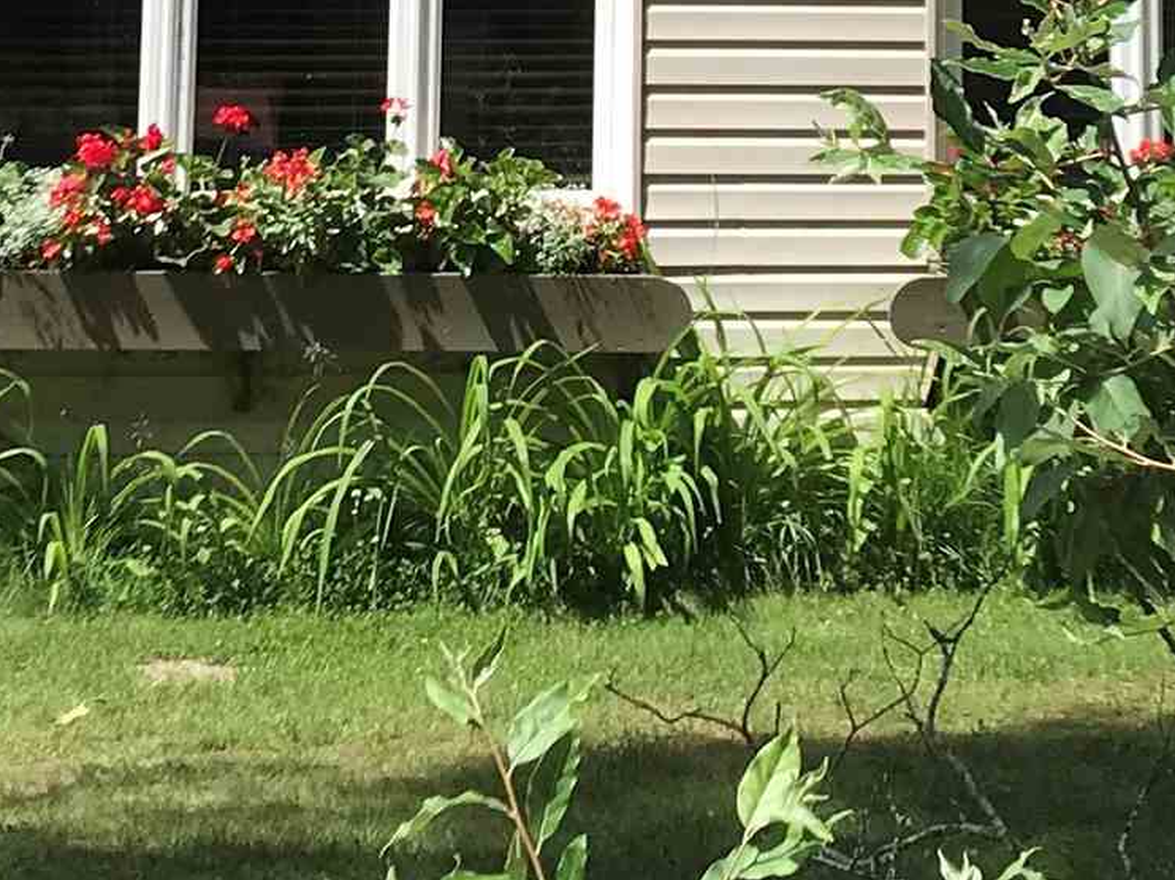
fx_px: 3936
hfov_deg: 16.9
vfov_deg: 12.2
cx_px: 795
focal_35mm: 116
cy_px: -383
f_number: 1.8
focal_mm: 3.99
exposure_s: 1/1497
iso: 20
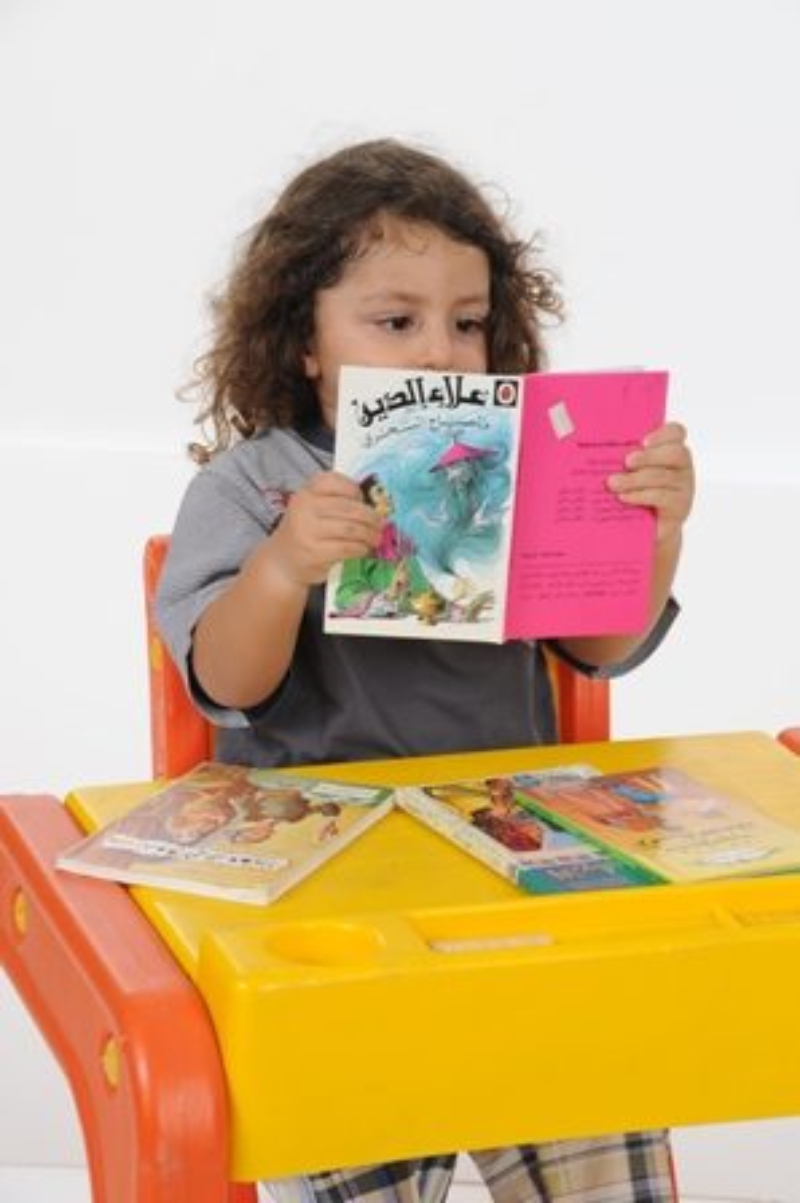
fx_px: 3505
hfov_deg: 13.0
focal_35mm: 105
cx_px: 400
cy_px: 602
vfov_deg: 19.5
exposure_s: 1/100
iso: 200
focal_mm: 70
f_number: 9
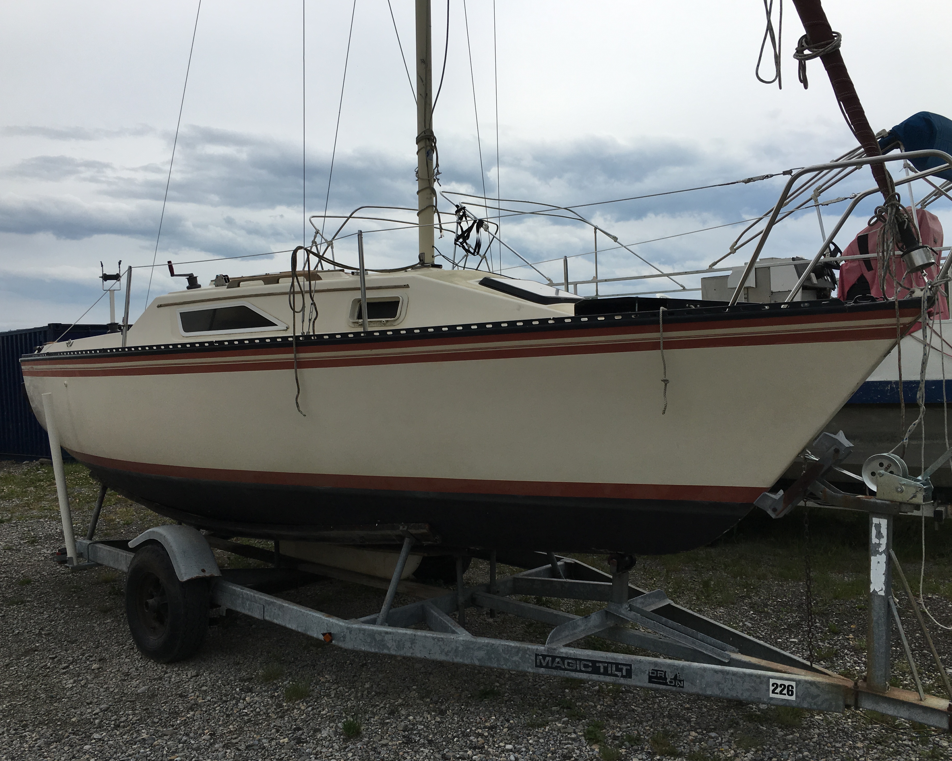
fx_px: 873
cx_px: 477
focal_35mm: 31
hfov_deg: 57.2
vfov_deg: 47.1
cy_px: 380
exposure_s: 1/1789
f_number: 2.2
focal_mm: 4.15
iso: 25
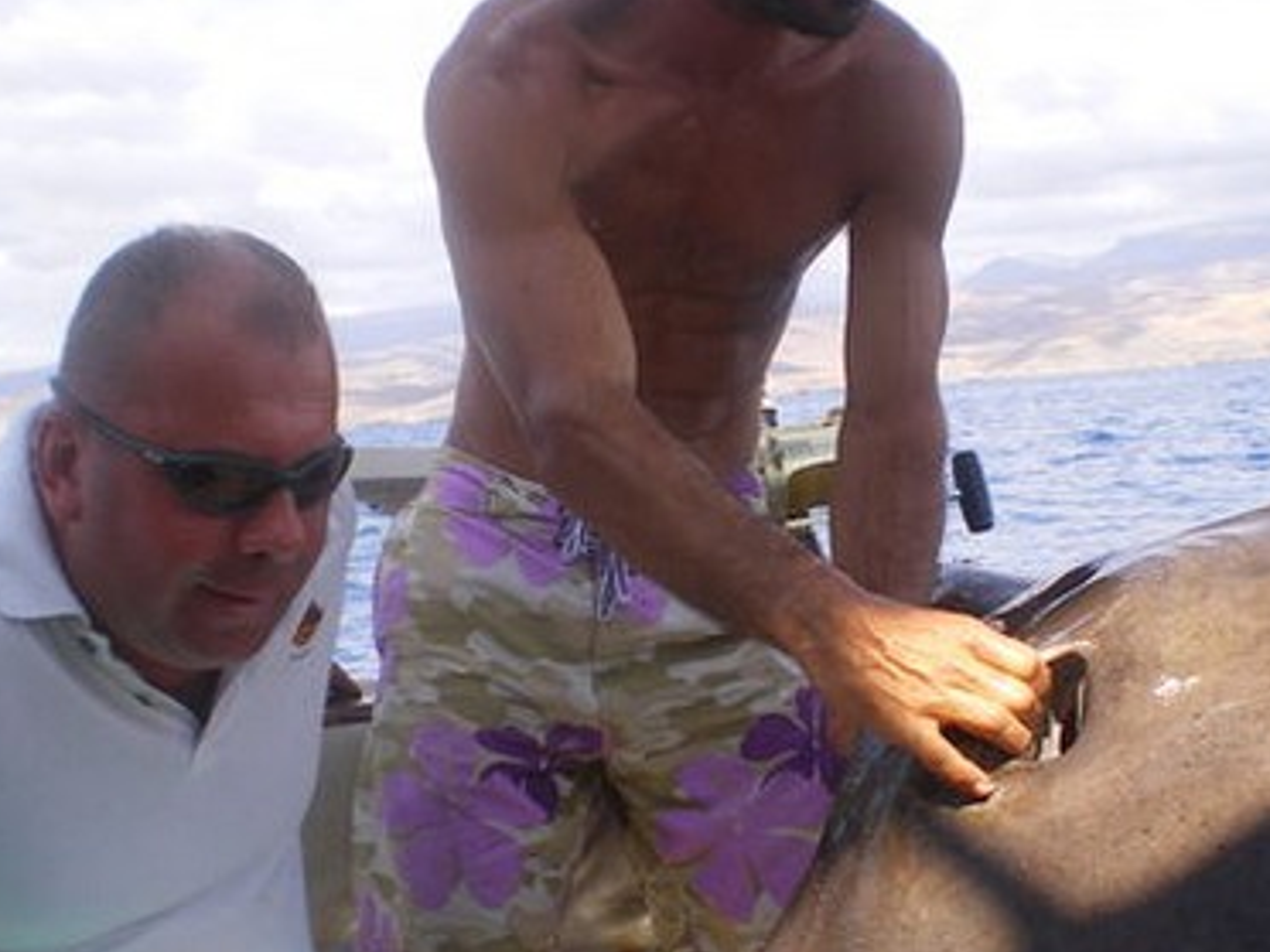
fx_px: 2238
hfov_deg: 31.5
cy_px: 566
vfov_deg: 24.0
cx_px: 802
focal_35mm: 61
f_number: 4.6
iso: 50
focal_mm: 6.3
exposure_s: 1/250
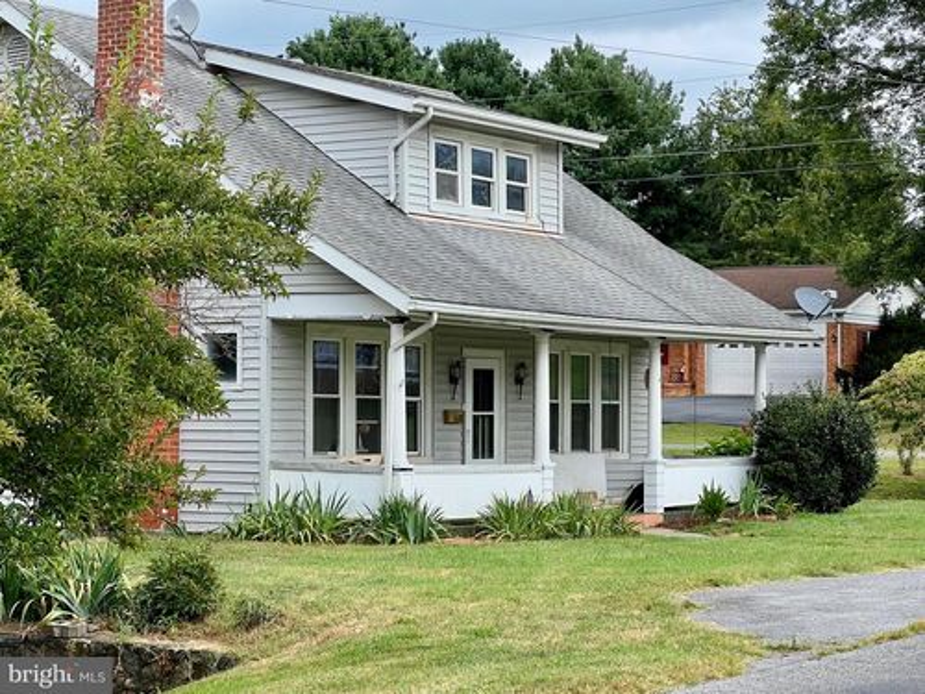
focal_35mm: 77
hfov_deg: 25.3
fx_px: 2058
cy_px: 347
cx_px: 462
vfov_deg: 19.1
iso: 32
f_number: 2.8
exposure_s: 1/374
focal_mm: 9
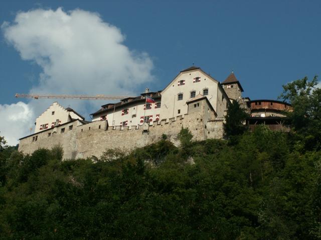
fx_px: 974
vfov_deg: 14.1
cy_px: 120
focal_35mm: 105
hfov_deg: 18.7
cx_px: 160
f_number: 8
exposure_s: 1/250
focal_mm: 17.2
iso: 50
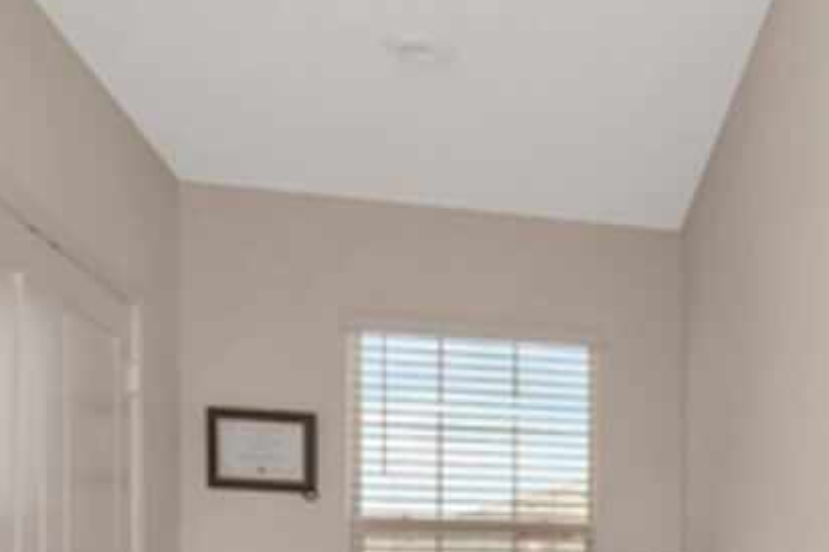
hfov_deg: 32.5
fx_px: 1187
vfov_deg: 24.3
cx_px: 969
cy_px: 617
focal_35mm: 52
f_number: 13
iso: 1000
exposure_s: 1/200
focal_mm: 11
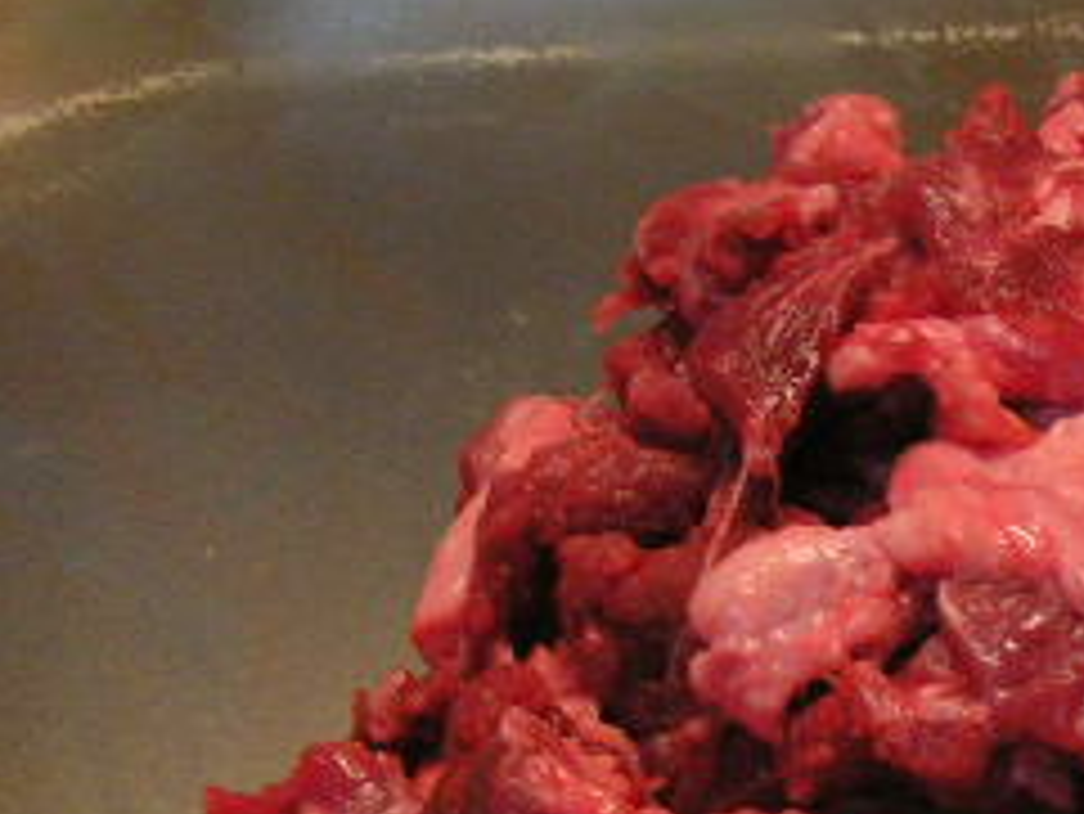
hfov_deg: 18.8
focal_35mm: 101
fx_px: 3164
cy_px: 886
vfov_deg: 14.3
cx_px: 1142
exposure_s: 1/40
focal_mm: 5.8
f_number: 2.8
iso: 160
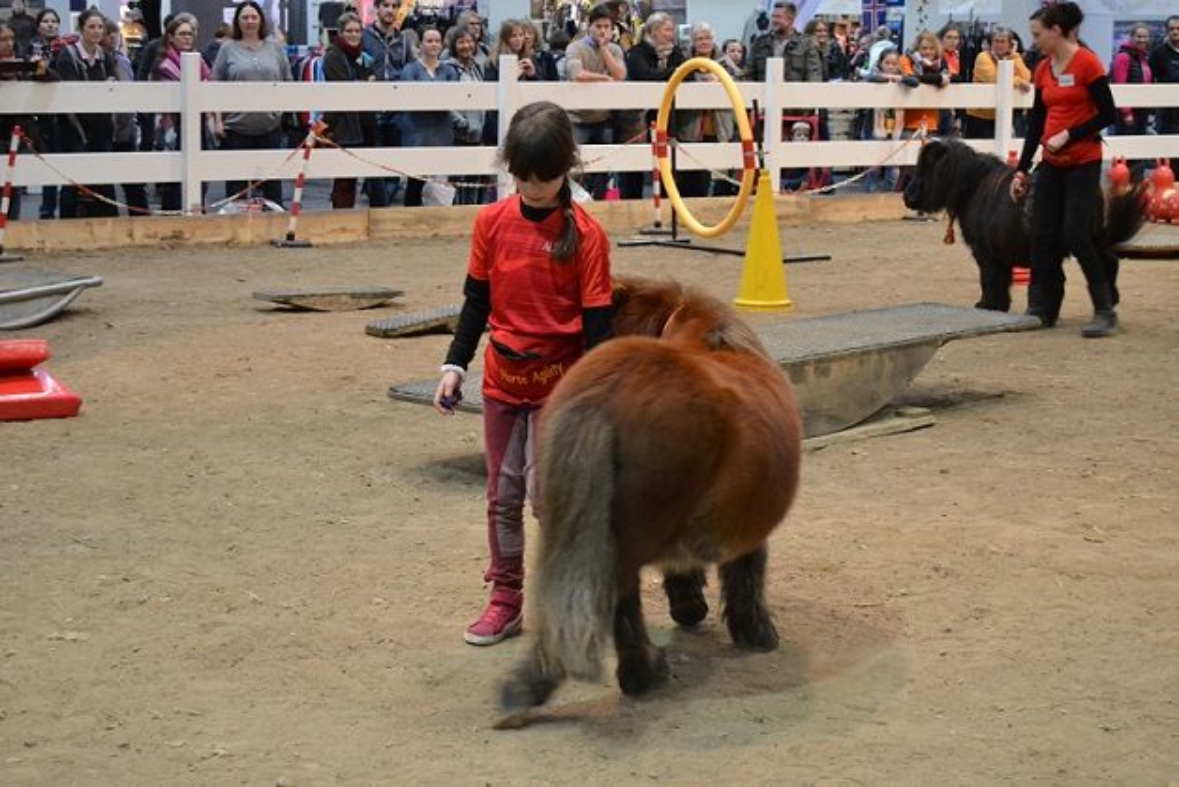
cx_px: 590
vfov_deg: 20.2
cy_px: 394
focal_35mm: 68
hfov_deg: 29.9
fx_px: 2211
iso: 3200
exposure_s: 1/80
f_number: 5.3
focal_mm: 45
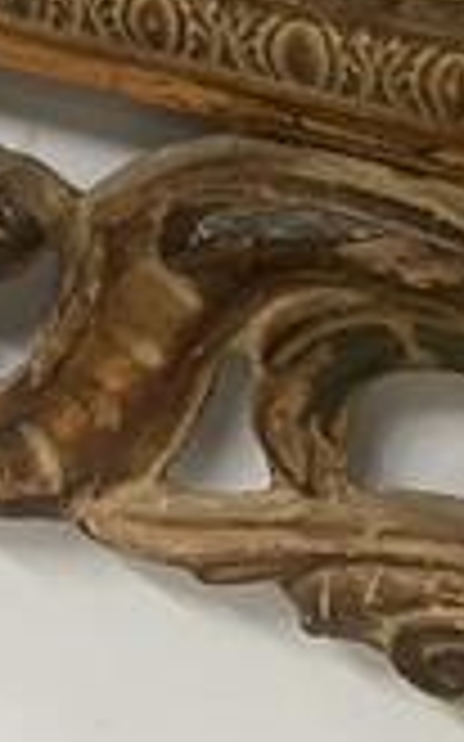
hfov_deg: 11.4
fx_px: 2167
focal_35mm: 107
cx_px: -374
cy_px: -432
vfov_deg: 17.2
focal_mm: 4.25
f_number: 1.8
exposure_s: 1/60
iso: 400
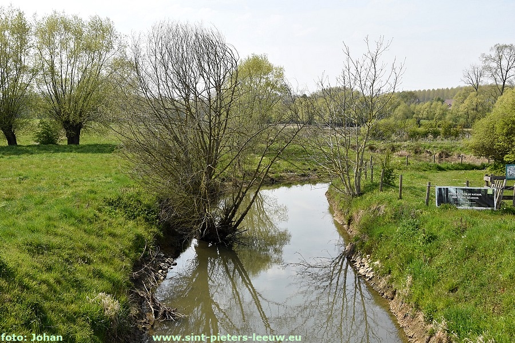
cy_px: 172
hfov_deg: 43.6
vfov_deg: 29.9
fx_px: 644
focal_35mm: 45
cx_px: 258
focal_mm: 30
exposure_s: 1/320
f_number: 9
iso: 200
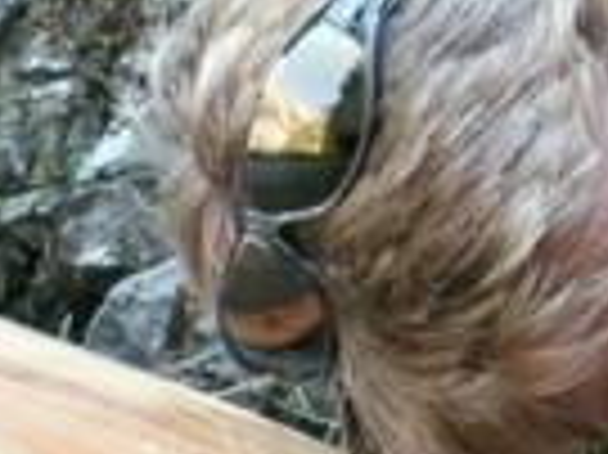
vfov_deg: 2.7
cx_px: 1365
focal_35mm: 560
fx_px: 9827
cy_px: 135
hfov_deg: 3.5
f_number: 4
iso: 125
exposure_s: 1/40
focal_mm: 19.35
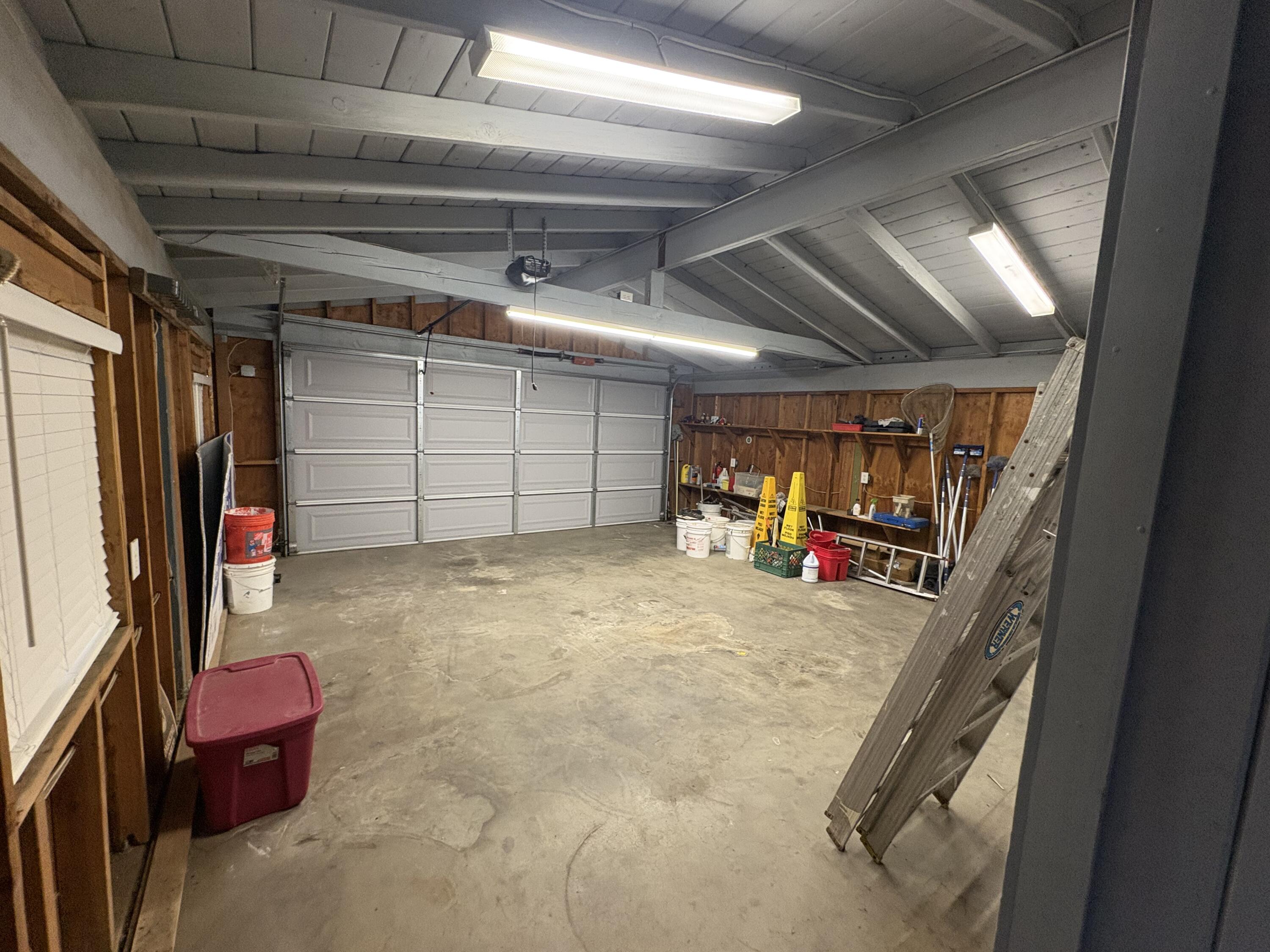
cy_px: 476
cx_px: 635
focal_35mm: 14
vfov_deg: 85.7
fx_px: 514
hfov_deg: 102.1
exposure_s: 1/60
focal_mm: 2.22
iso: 320
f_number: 2.2
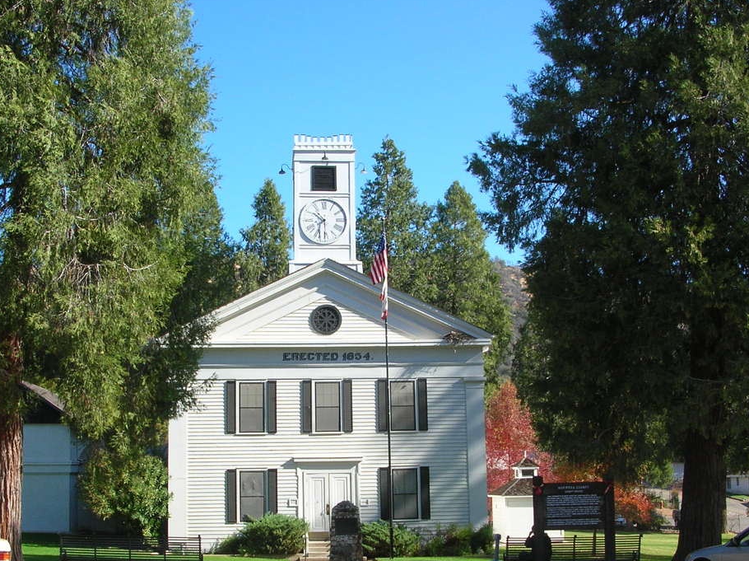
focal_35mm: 44
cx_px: 345
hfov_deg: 42.9
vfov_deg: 32.7
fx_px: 951
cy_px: 340
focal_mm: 5.8
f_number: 5.6
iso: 50
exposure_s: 1/153
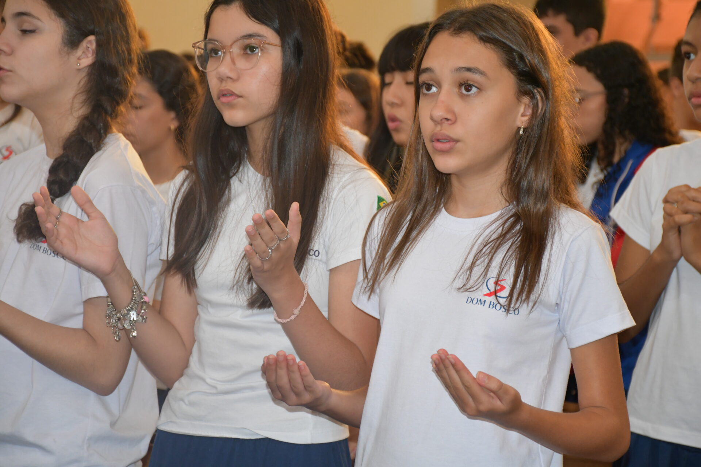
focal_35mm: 112
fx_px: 2181
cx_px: 350
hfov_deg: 18.3
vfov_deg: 12.2
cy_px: 234
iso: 1800
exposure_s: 1/60
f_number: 5
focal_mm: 75
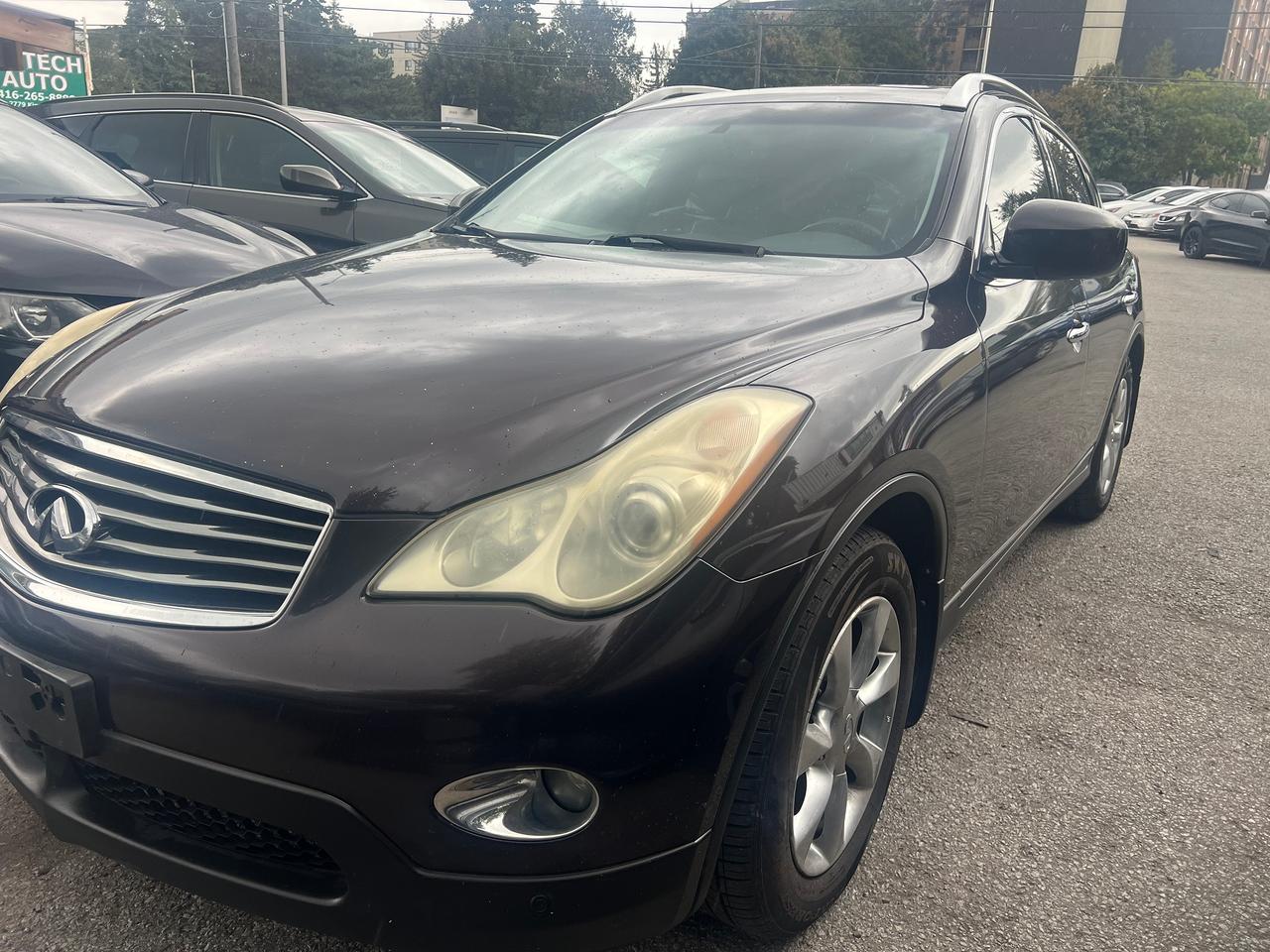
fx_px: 954
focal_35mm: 26
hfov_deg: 67.3
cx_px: 635
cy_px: 476
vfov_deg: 53.1
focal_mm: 5.7
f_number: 1.5
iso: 50
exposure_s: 1/325
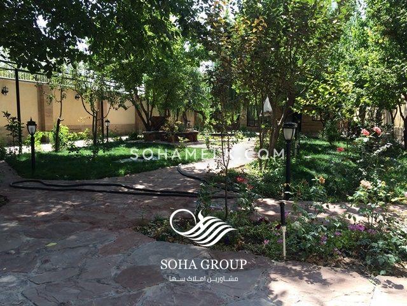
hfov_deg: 61.7
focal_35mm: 29
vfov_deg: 48.2
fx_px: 341
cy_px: 153
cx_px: 204
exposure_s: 1/427
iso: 32
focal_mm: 4.15
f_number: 2.2
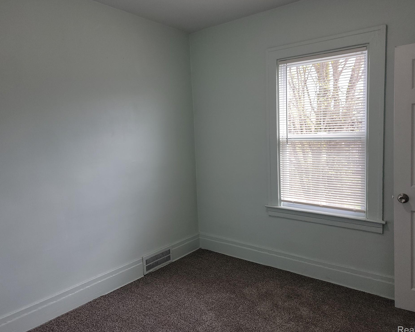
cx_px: 212
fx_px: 319
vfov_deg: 54.9
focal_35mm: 26
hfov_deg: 66.0
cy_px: 164
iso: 74
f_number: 1.8
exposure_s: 1/60
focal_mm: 6.7
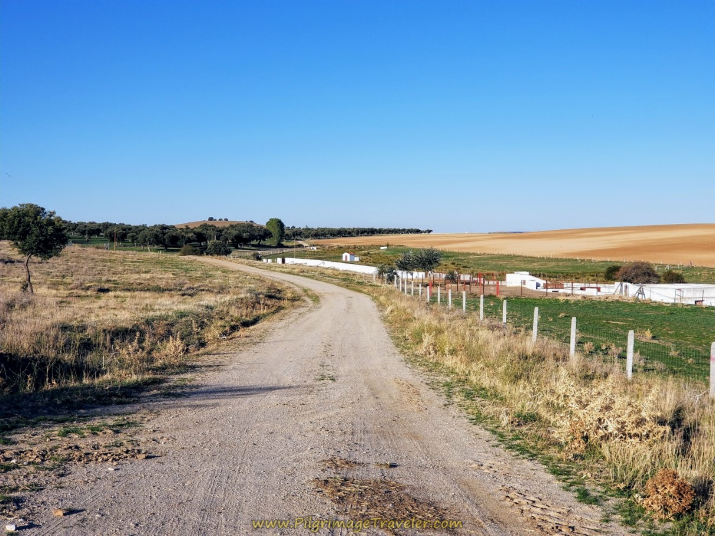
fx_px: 1074
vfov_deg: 28.0
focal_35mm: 52
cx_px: 358
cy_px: 268
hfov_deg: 36.8
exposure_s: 1/949
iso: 25
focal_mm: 6
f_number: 2.4
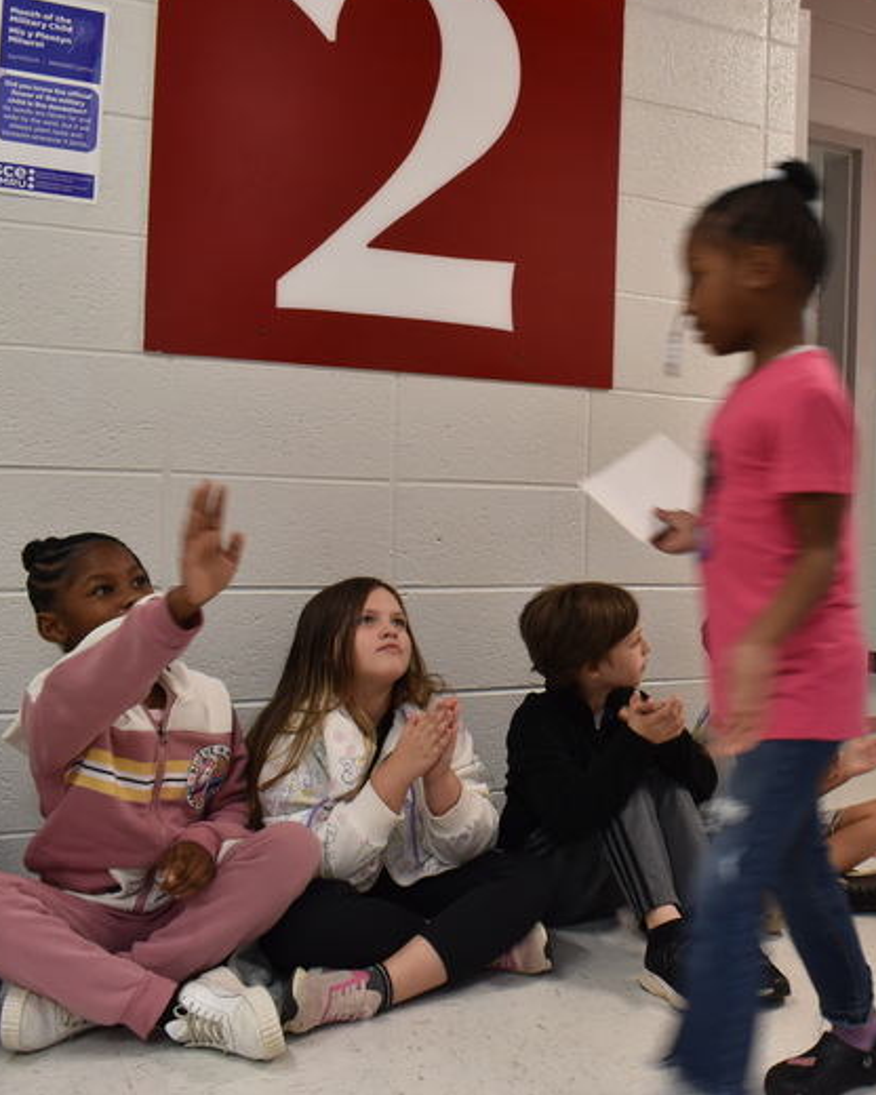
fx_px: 1264
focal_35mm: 39
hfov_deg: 36.3
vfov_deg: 46.8
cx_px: 760
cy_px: 548
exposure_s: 1/30
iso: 500
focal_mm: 18
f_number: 7.1
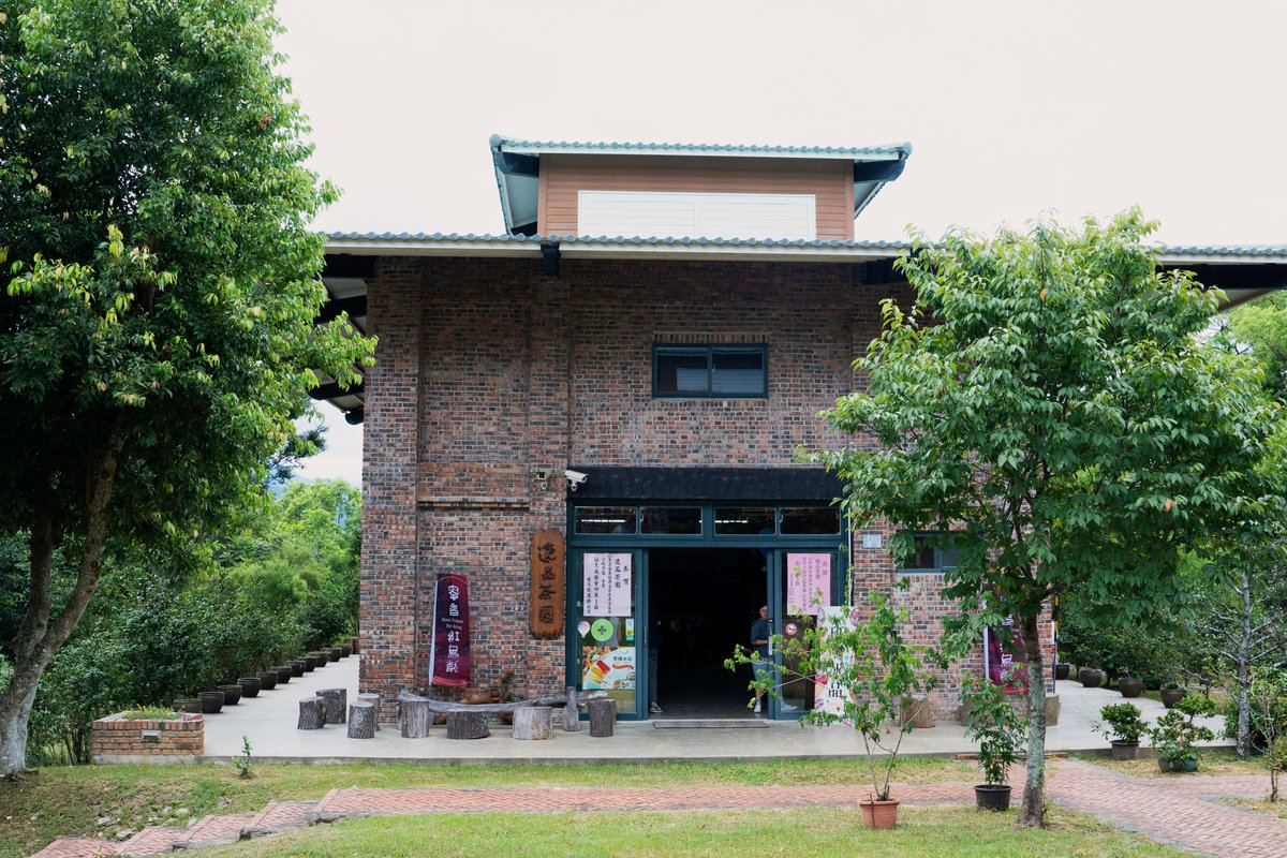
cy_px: 429
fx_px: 1287
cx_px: 644
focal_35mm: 36
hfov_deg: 53.1
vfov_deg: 36.9
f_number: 8
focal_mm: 24
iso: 400
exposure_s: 1/200
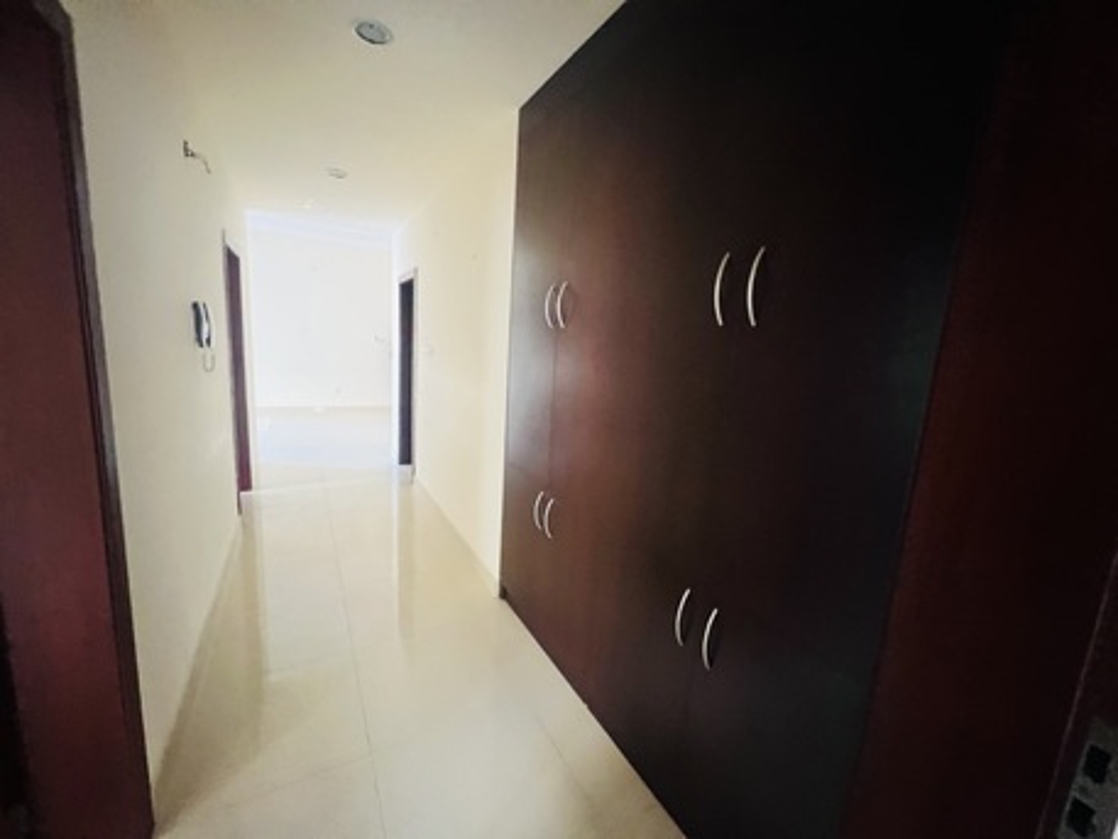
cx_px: 559
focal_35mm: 13
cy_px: 420
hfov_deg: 106.2
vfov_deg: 89.9
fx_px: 420
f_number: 1.8
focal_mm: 1.57
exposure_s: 1/60
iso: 800
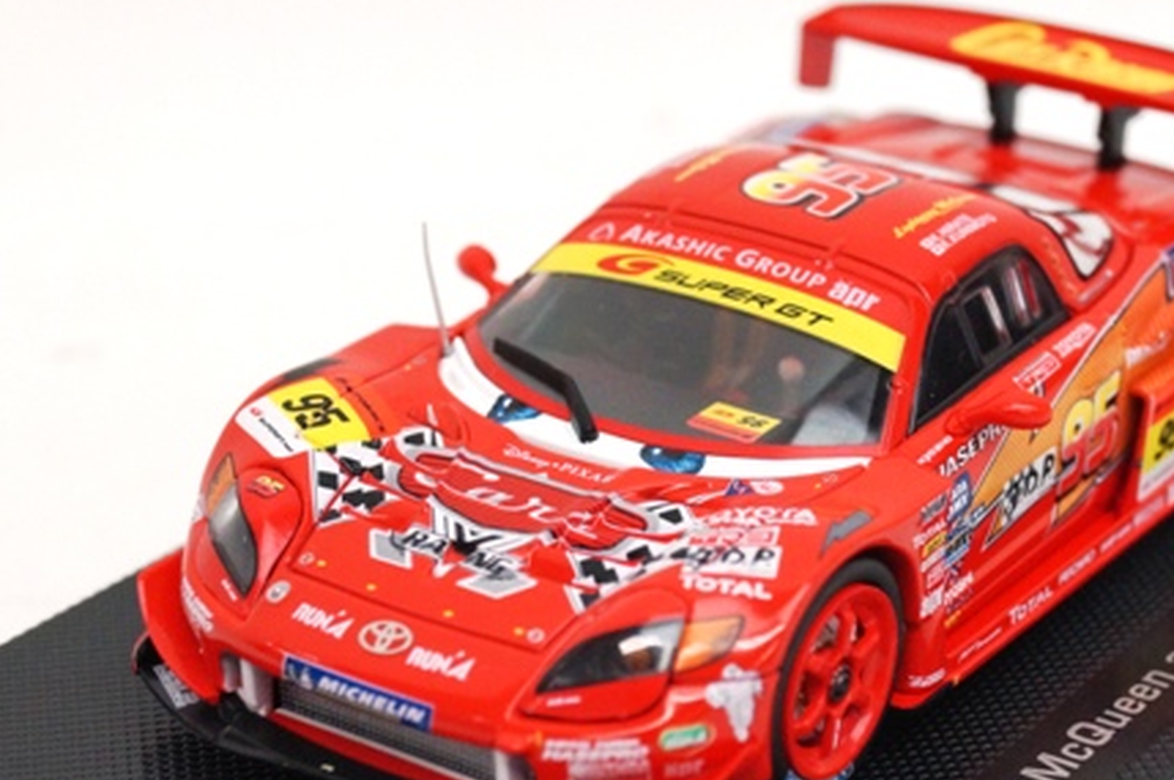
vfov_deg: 13.6
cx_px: 739
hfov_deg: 20.2
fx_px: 3282
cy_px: 438
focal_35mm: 101
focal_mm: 45
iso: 1600
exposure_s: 1/80
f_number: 10
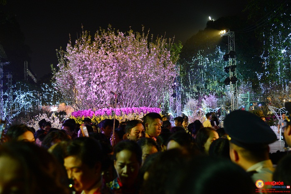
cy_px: 97
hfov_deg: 44.5
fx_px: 356
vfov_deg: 30.5
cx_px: 146
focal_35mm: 44
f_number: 4
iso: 1600
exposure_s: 1/100
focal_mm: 44
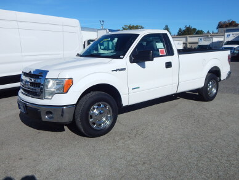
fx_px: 214
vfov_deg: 45.4
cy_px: 90
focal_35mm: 31
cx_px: 120
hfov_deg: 58.4
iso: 125
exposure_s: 1/1500
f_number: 6.5
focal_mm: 5.6
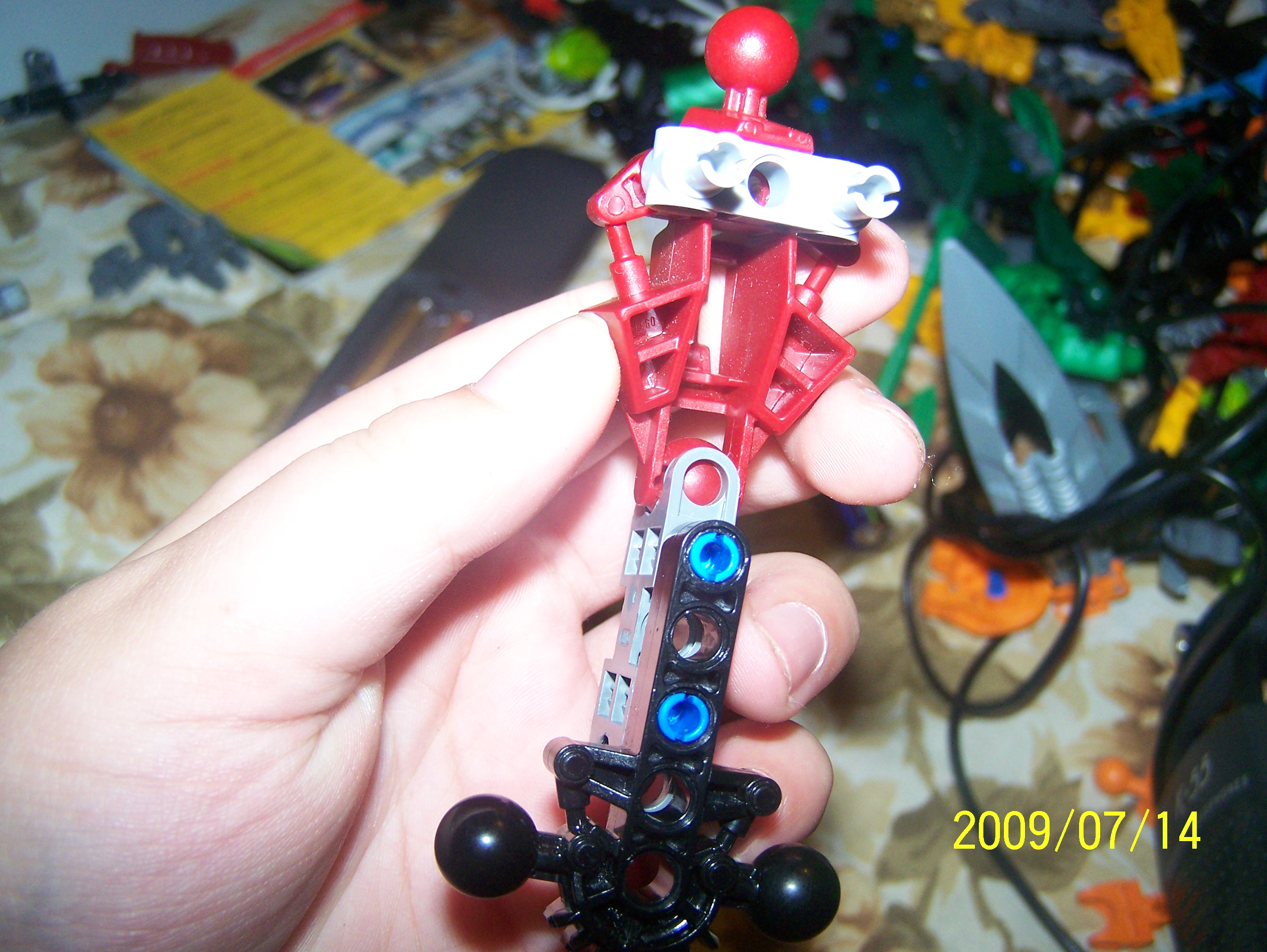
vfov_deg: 37.8
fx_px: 1392
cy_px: 476
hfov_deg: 48.9
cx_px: 634
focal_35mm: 38
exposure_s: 1/60
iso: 160
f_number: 2.8
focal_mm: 6.3
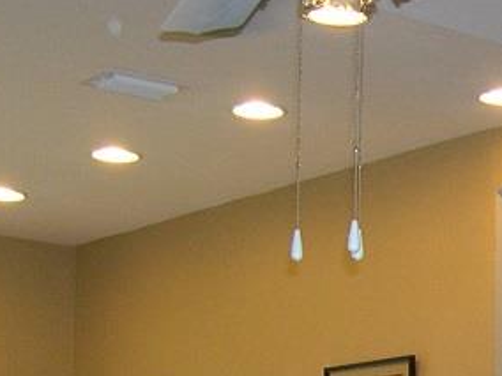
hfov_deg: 13.7
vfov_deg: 10.3
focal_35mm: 137
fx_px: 1987
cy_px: 618
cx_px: 712
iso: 200
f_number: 2.8
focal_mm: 8
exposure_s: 1/60
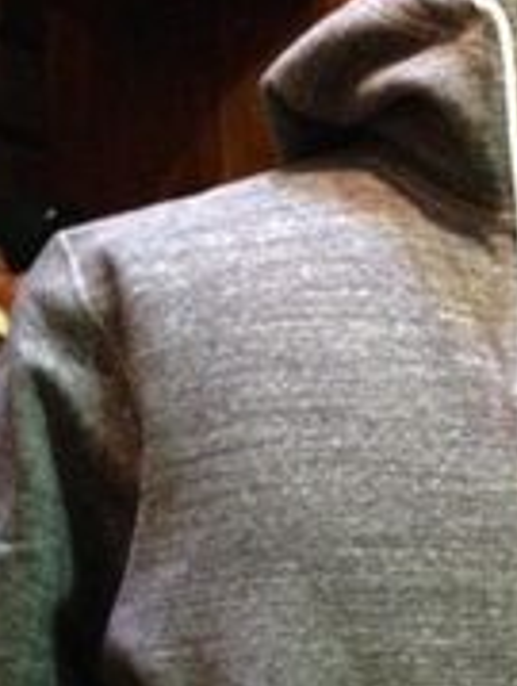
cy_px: 795
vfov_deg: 19.0
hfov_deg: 14.9
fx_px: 1945
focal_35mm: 98
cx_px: 532
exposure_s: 1/20
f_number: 2.4
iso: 320
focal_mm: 4.12
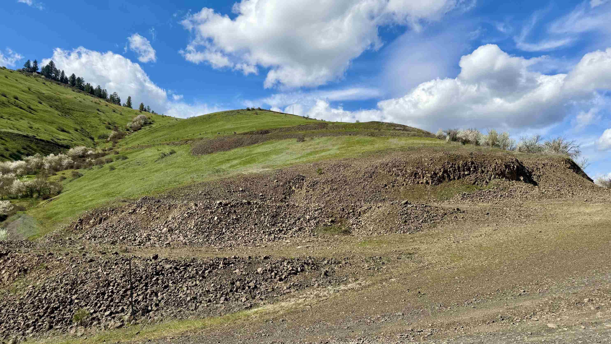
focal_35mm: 27
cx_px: 299
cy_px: 197
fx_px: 437
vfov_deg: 42.8
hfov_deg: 69.9
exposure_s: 1/5714
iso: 80
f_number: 1.78
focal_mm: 6.76
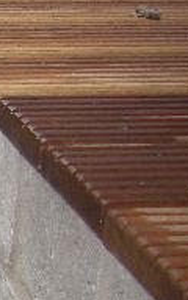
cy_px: 200
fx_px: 1377
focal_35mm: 168
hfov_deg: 6.9
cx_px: -417
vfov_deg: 12.4
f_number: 3.4
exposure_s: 1/200
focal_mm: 6.3
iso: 100
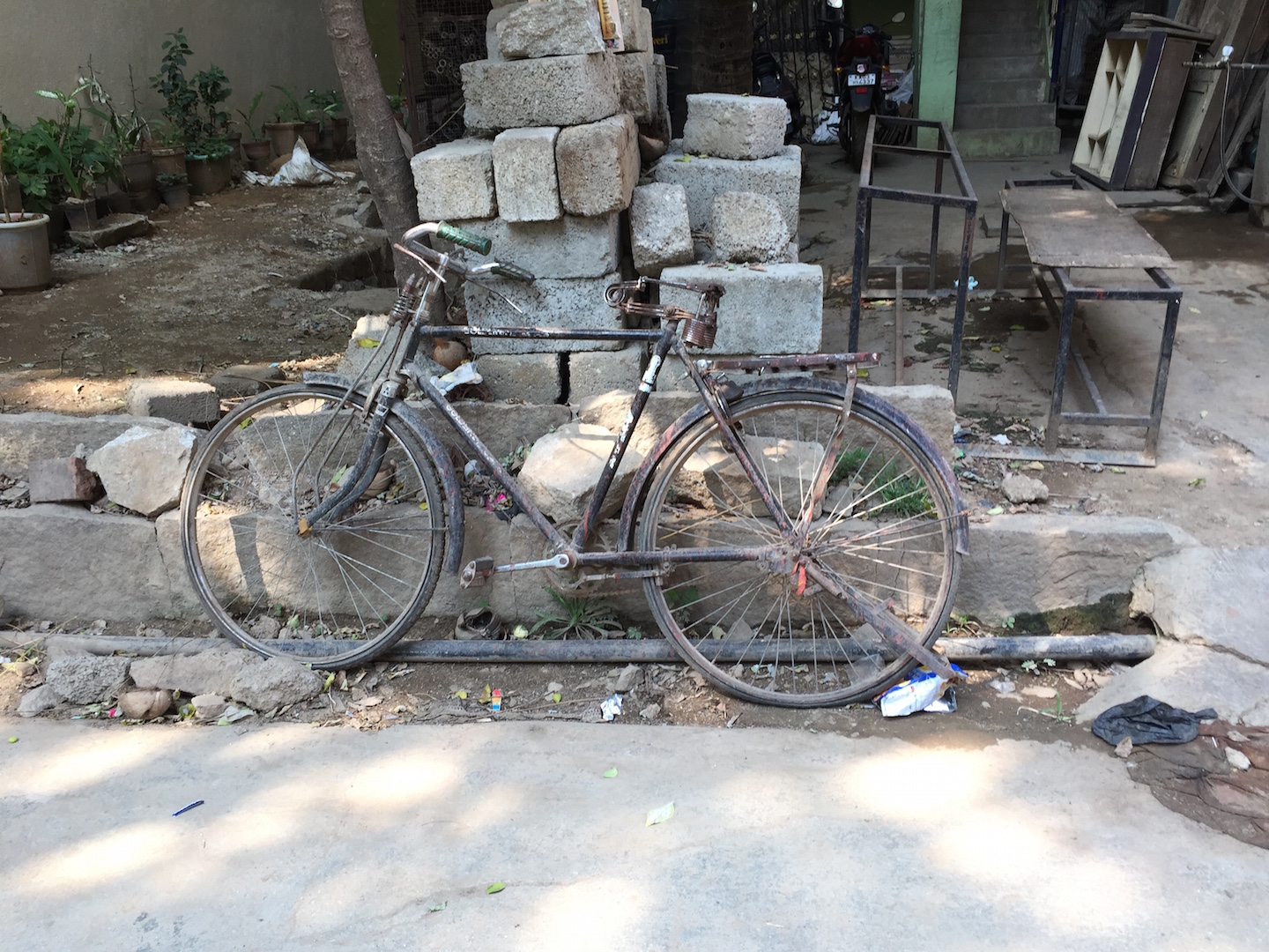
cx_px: 634
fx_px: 1063
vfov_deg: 48.2
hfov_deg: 61.7
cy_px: 476
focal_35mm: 29
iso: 32
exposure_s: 1/138
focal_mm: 4.15
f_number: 2.2
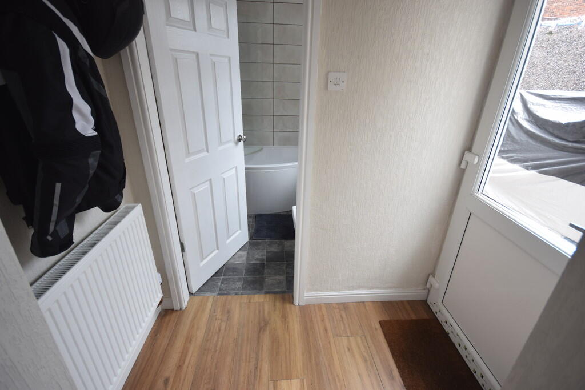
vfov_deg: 72.1
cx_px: 292
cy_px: 195
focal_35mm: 16
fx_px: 268
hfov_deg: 95.0
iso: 400
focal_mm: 11
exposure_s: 1/100
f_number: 5
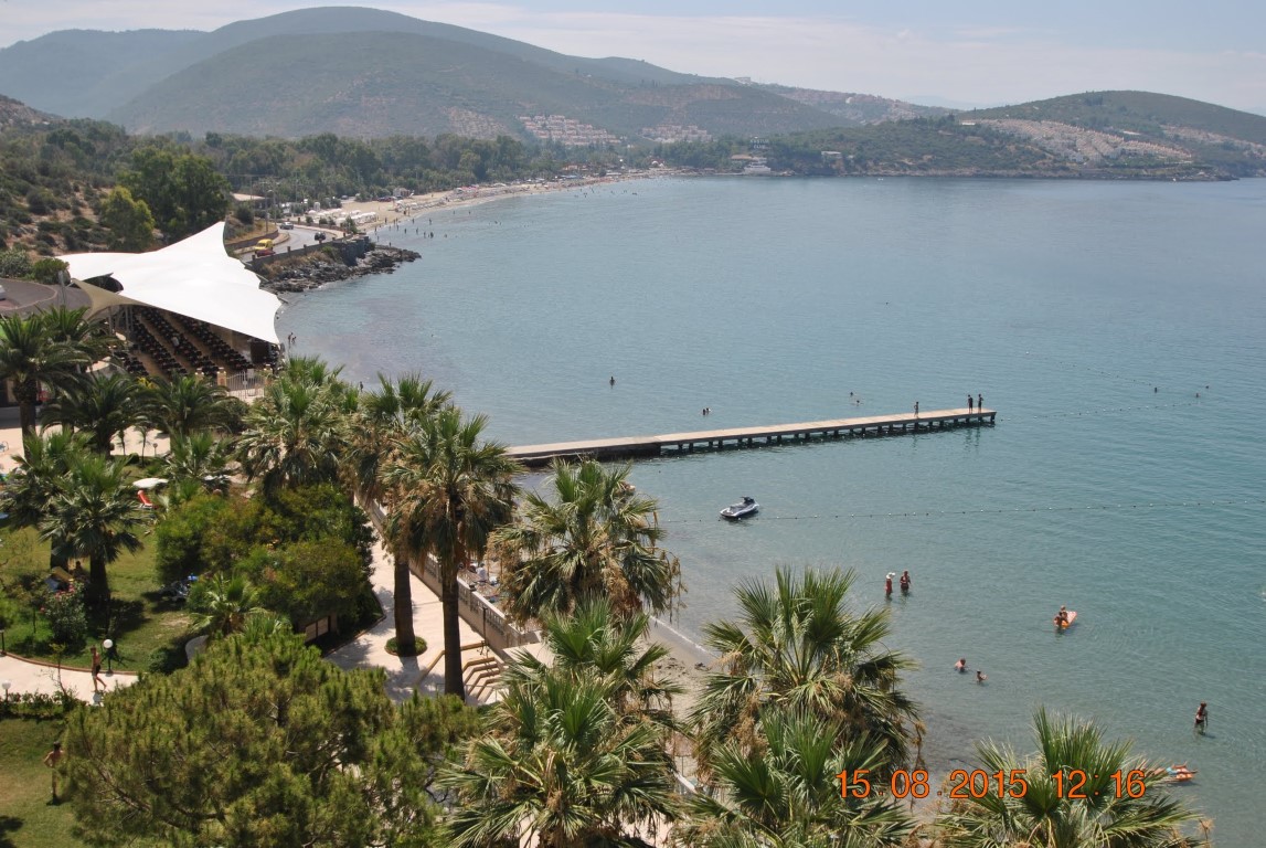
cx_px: 633
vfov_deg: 37.0
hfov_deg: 53.1
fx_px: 1268
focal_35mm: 36
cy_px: 424
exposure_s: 1/320
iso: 100
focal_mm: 24
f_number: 9
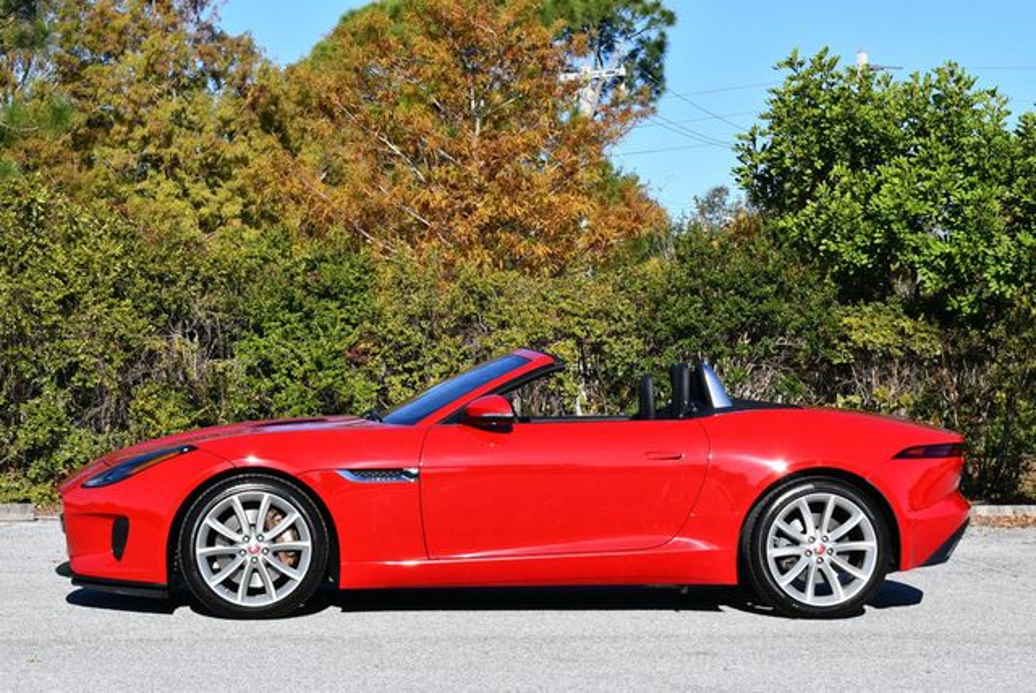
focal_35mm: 92
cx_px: 518
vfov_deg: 14.9
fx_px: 2650
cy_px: 346
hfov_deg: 22.1
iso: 100
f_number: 8
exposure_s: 1/250
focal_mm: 46
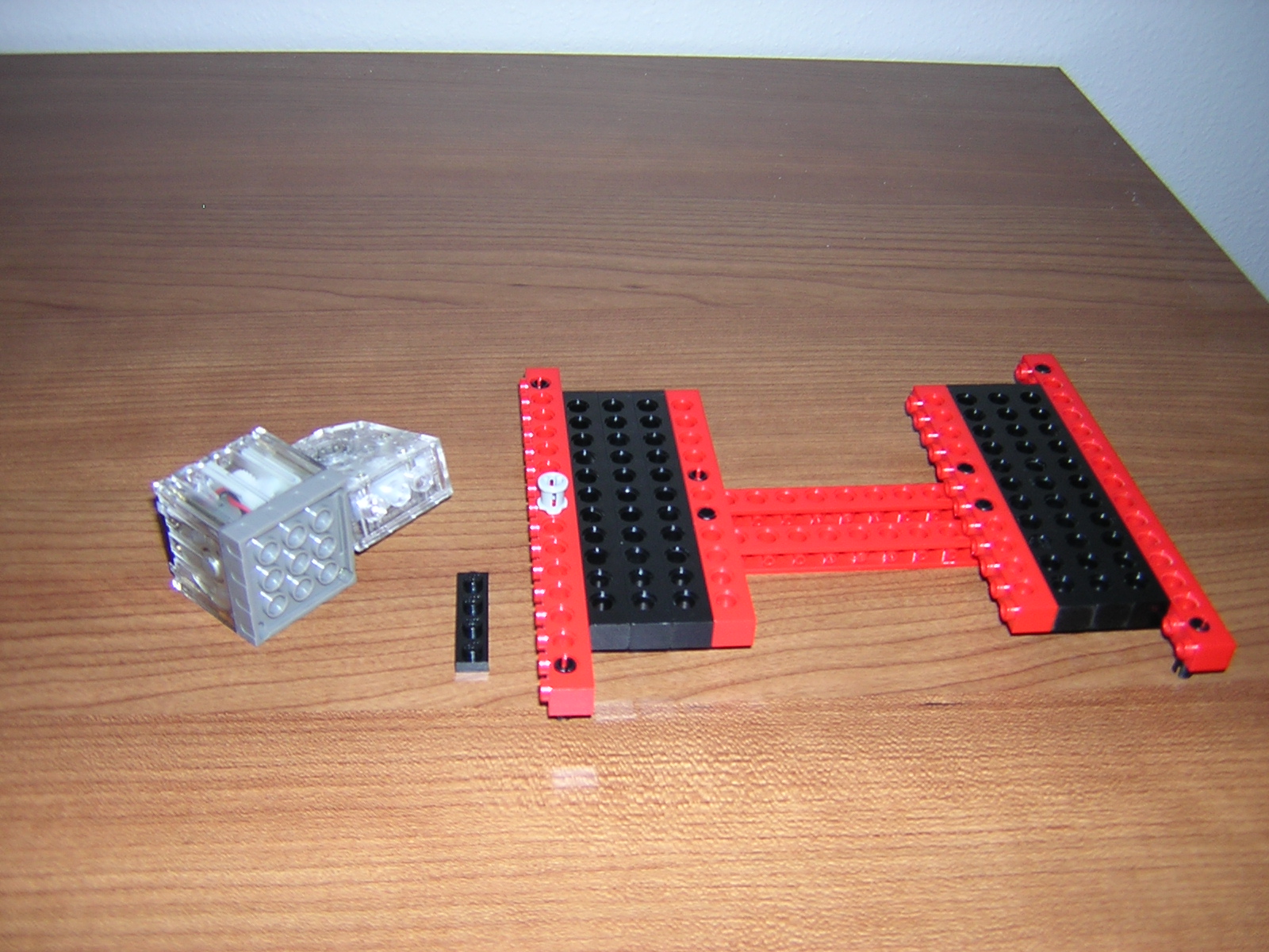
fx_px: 1320
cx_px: 634
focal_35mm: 36
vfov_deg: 39.7
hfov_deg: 51.4
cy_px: 476
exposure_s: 1/60.1
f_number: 2.6
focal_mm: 4.7
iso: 100
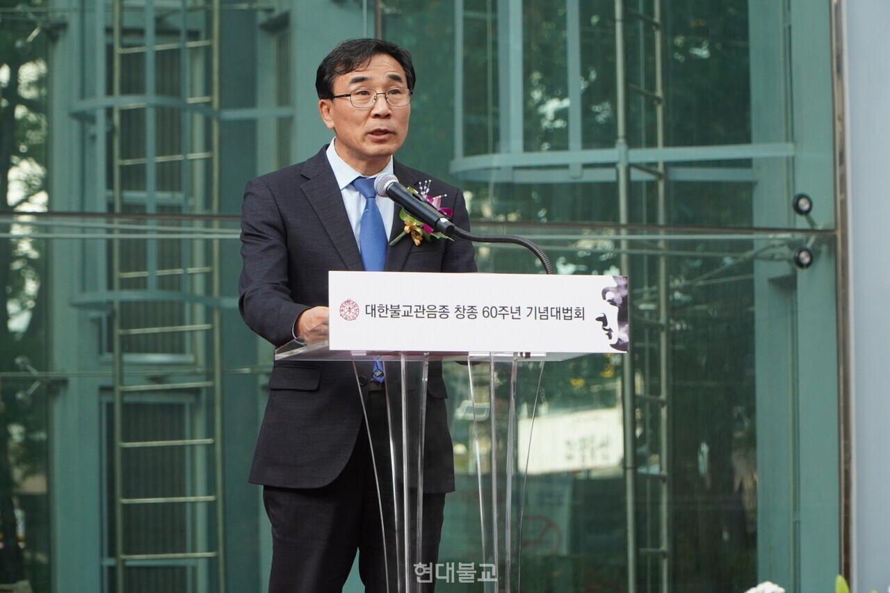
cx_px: 445
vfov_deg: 8.7
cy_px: 296
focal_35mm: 158
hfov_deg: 13.0
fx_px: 3893
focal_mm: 105
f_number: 5.6
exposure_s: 1/800
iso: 800
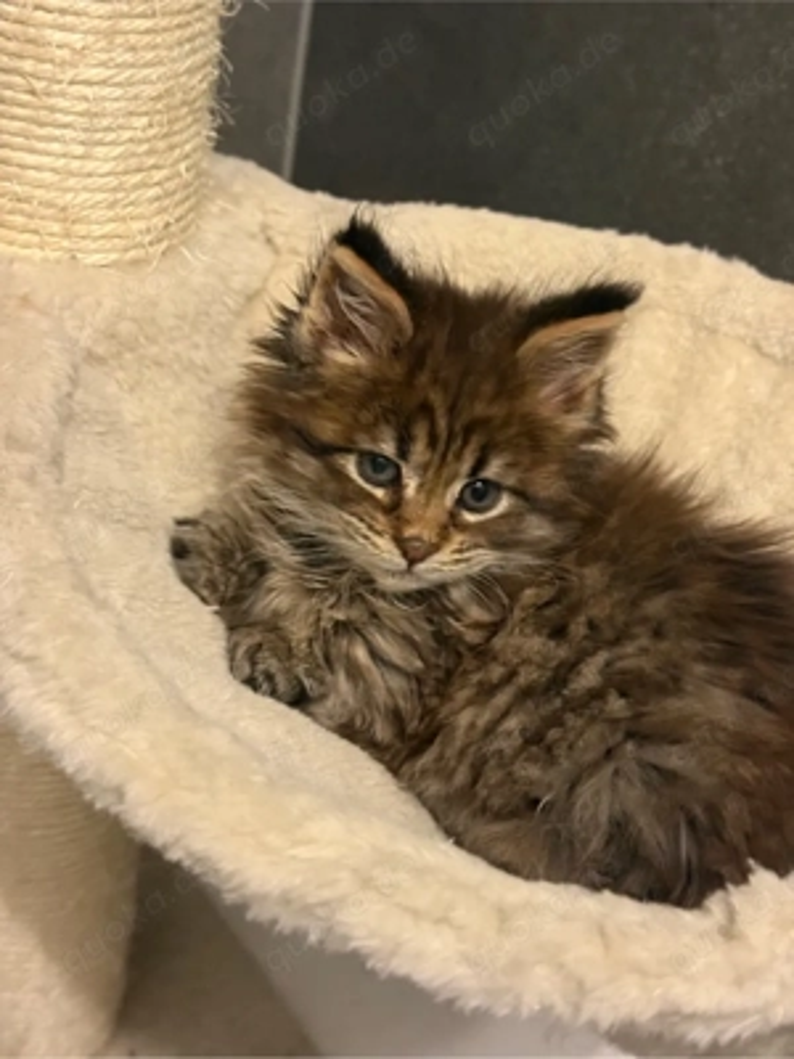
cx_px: 397
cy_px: 530
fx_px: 1468
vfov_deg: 39.7
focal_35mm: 48
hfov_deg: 30.3
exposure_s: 1/25
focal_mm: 6.76
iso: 500
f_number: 1.78
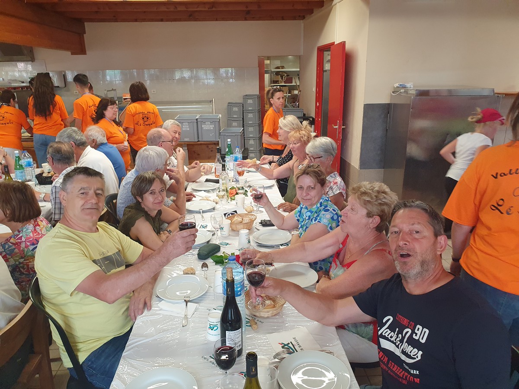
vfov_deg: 53.1
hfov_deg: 67.3
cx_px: 260
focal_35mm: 26
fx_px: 390
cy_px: 194
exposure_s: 1/100
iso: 320
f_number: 2.4
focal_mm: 4.32
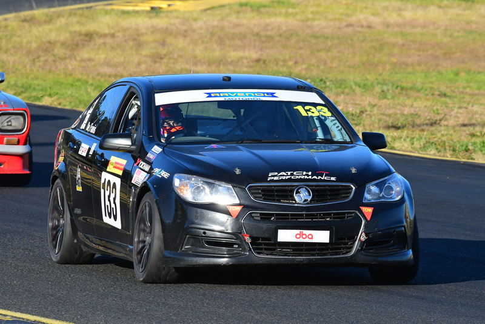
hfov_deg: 3.1
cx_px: 242
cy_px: 162
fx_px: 8894
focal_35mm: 660
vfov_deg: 2.1
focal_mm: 440
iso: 800
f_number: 11
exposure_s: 1/640
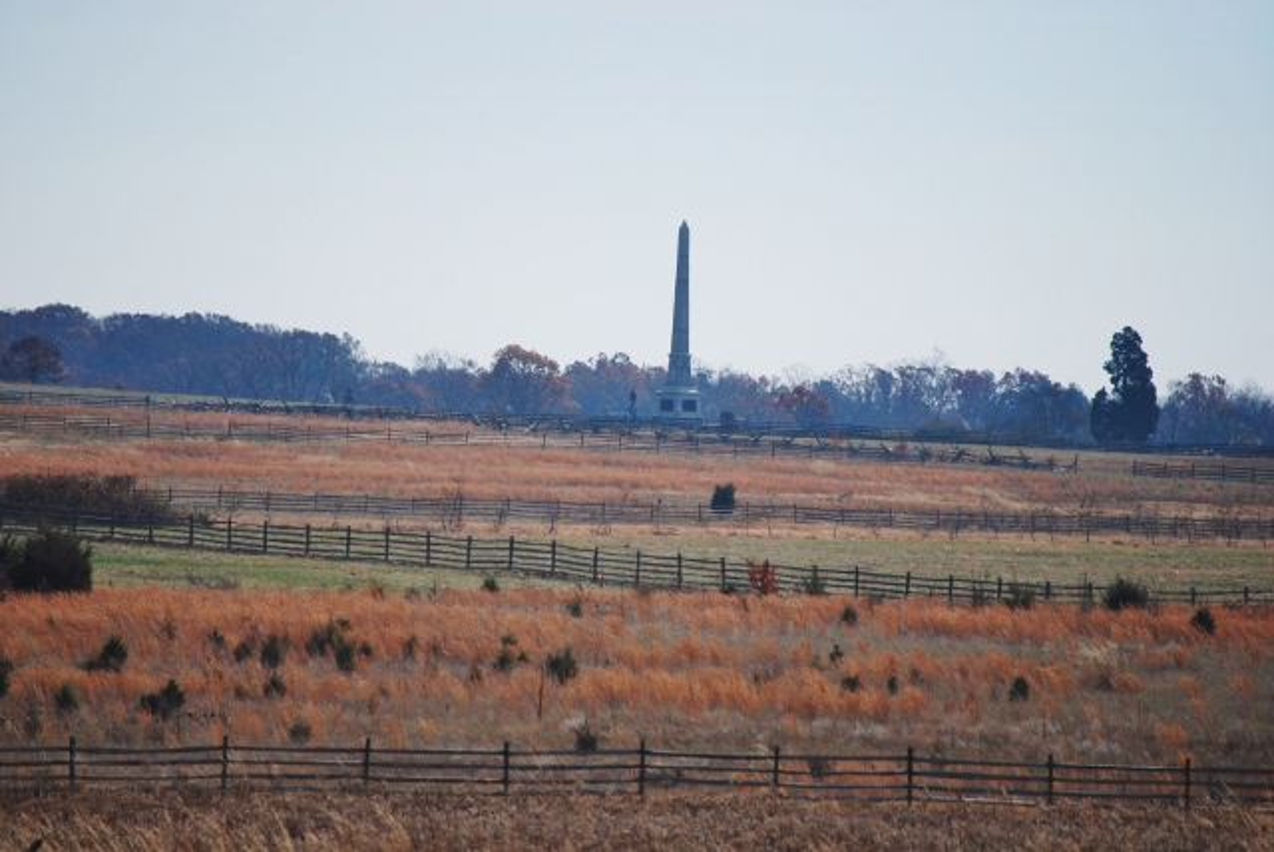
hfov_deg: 6.9
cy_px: 426
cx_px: 637
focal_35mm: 300
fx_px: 10626
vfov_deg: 4.6
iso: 200
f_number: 5.6
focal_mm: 200
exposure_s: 1/1600
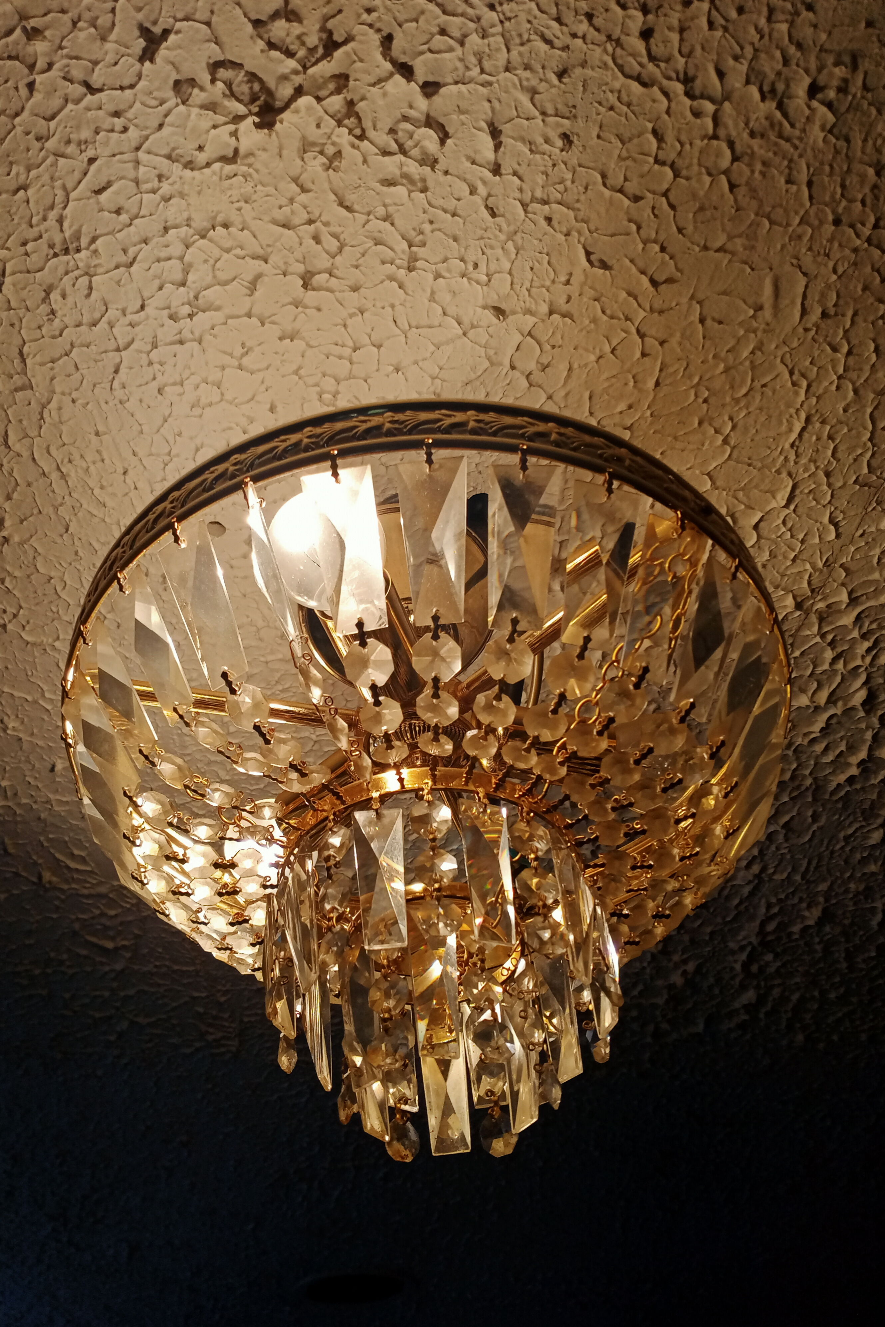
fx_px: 1106
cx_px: 379
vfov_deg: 61.9
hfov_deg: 43.5
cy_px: 680
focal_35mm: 30
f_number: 1.8
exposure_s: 1/169
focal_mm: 4.05
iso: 113
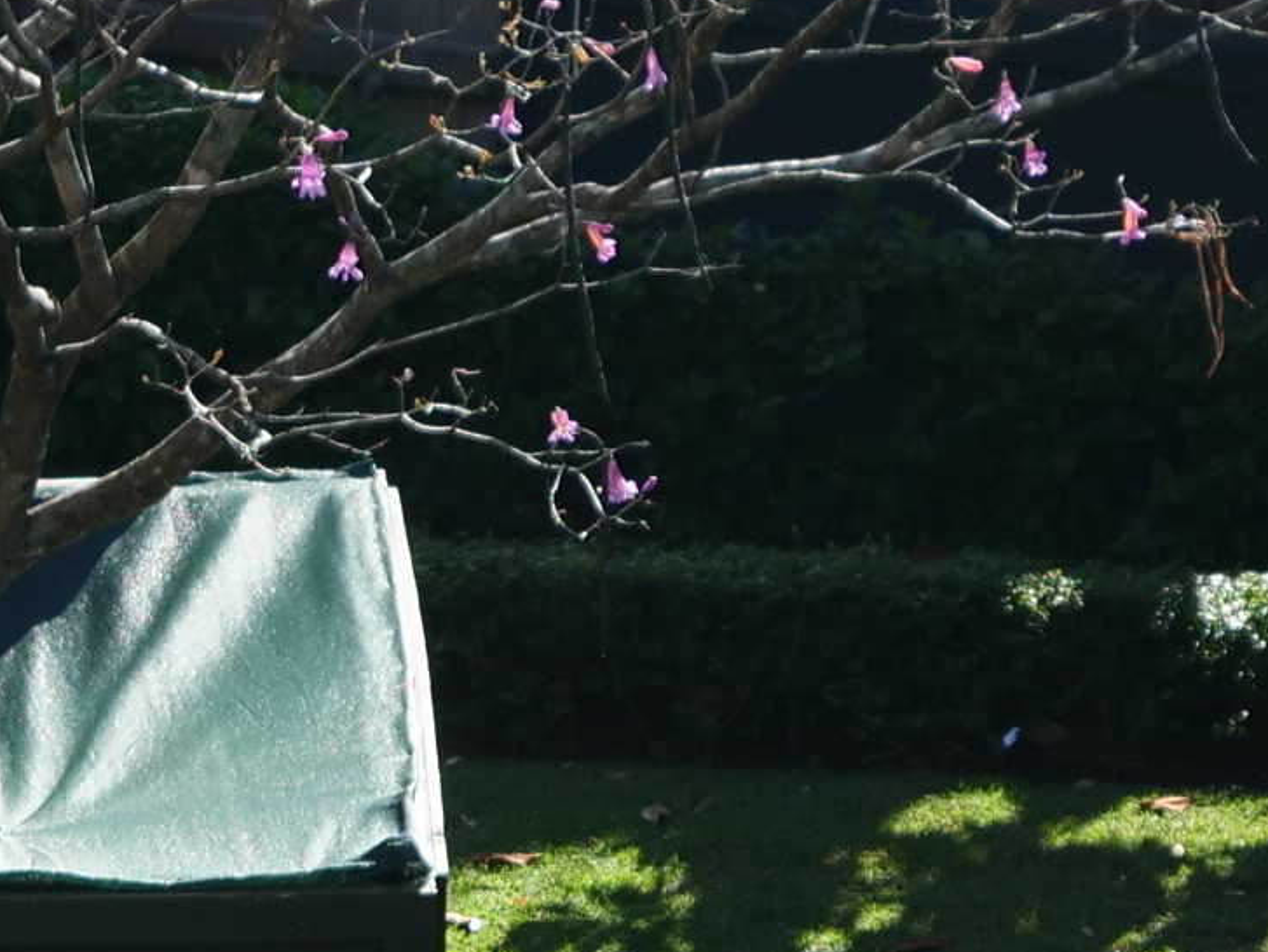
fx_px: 12717
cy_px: 2373
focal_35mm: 347
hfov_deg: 5.7
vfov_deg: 4.2
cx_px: 359
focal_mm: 34
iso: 200
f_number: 3.8
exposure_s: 1/640
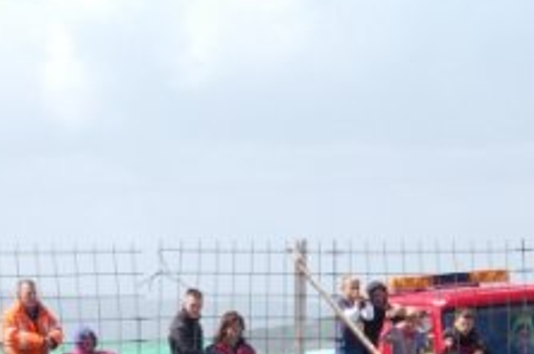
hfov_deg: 7.4
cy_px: 495
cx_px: 237
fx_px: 4154
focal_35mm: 280
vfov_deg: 4.9
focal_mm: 65
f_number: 5.3
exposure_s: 1/1000
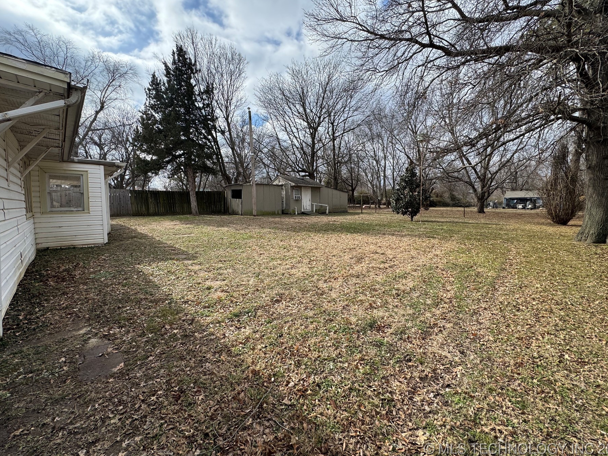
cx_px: 307
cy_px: 219
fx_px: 263
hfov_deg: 98.2
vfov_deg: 81.7
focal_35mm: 15
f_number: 2.2
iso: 40
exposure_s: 1/1078
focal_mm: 2.22
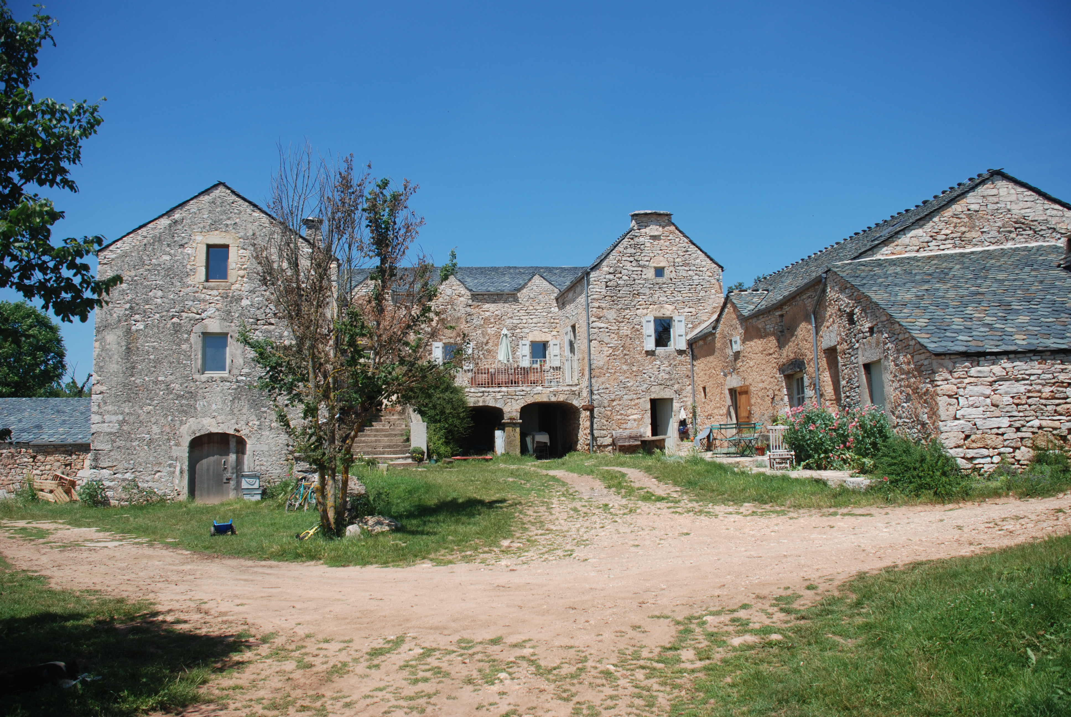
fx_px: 804
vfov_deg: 48.0
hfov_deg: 67.3
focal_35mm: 27
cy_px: 358
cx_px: 536
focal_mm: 18
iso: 100
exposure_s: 1/800
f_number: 3.5
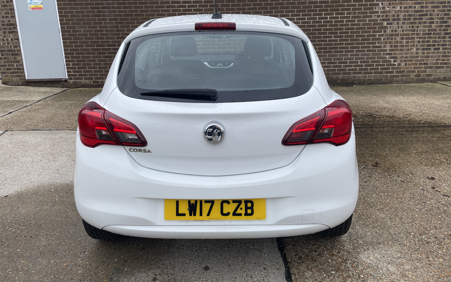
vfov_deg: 44.3
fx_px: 344
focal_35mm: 28
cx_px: 226
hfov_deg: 66.5
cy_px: 115
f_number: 1.6
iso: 32
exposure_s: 1/812
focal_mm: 4.2
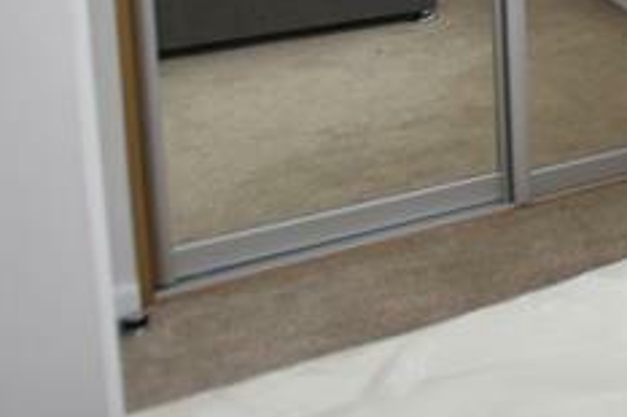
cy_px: -208
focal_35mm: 66
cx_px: 1289
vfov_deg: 18.3
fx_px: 1149
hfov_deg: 18.3
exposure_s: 1/250
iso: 400
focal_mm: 10
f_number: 3.5
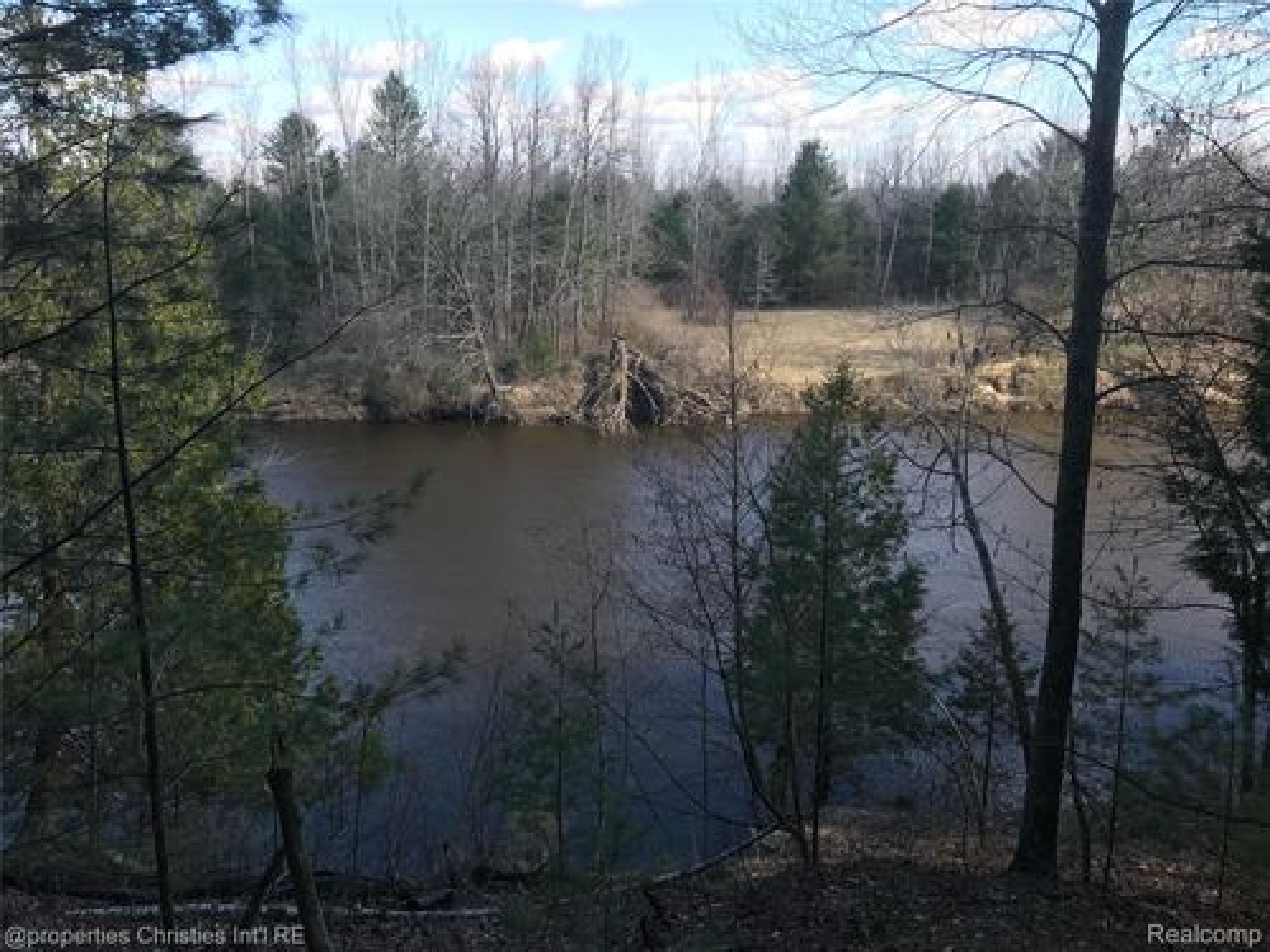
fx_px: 1027
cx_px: 635
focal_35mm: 28
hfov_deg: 63.4
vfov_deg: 49.7
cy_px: 476
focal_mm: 3.99
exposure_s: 1/425
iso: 20
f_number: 1.8
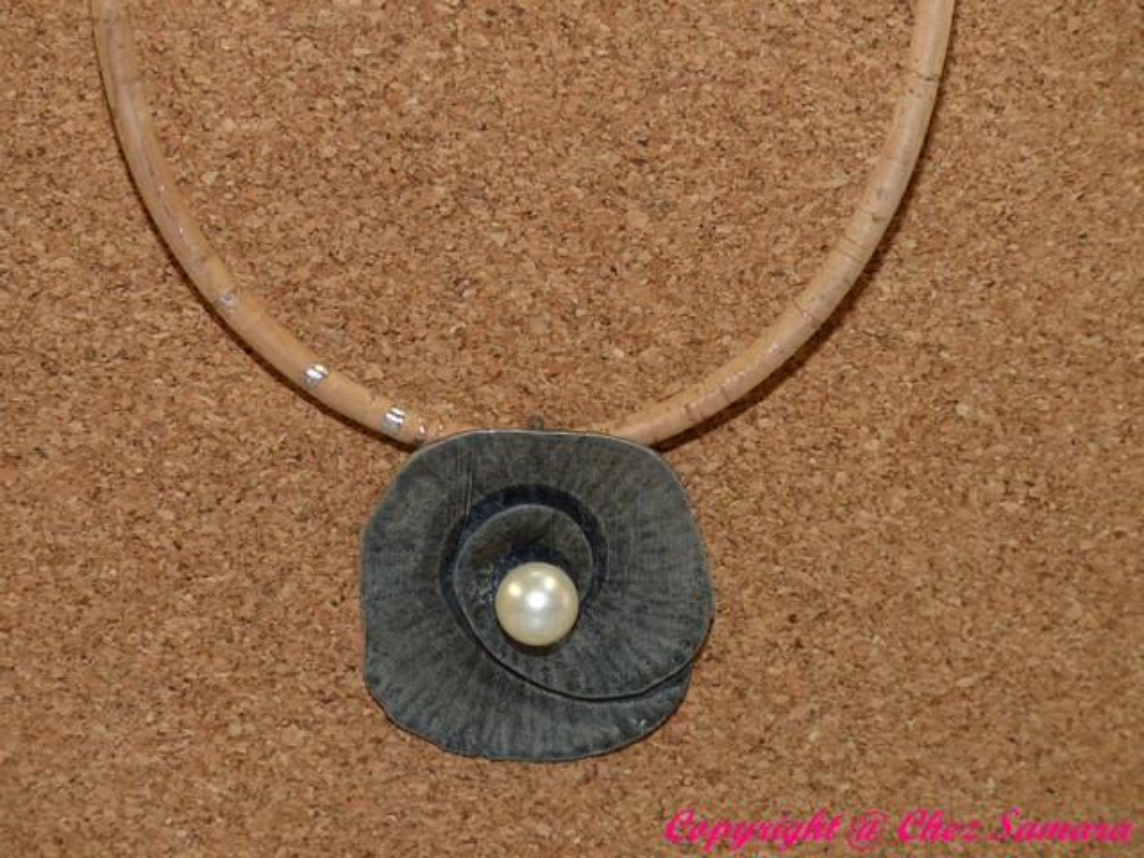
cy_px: 429
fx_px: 2479
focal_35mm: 75
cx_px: 572
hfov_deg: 26.0
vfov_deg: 19.6
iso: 400
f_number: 2.8
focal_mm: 13.5
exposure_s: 1/60
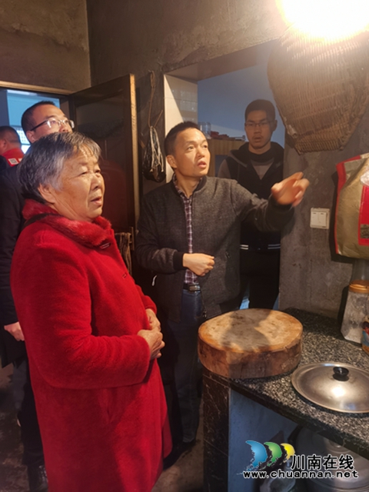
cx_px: 184
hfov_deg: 51.4
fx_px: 384
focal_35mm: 27
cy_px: 246
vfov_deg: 65.3
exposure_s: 1/50
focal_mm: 5.56
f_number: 1.6
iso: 250
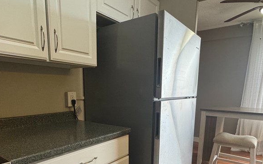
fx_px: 186
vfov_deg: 45.7
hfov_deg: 70.4
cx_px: 132
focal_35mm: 26
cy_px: 126
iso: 320
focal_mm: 2.22
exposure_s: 1/120
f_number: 2.2
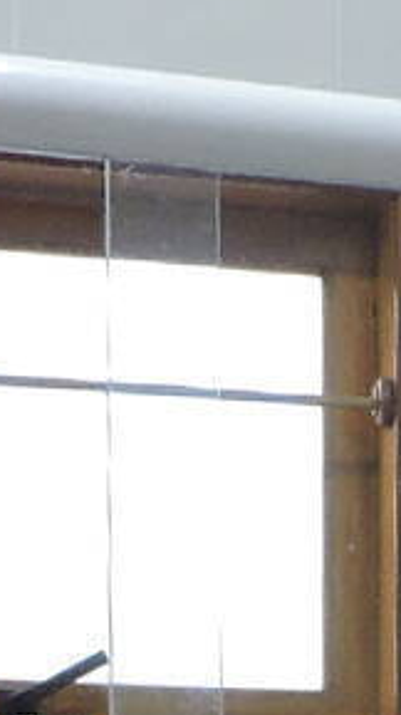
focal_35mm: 145
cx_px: 760
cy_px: 1227
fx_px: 2748
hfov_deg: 8.0
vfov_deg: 13.5
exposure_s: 1/30
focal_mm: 4.3
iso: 360
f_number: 3
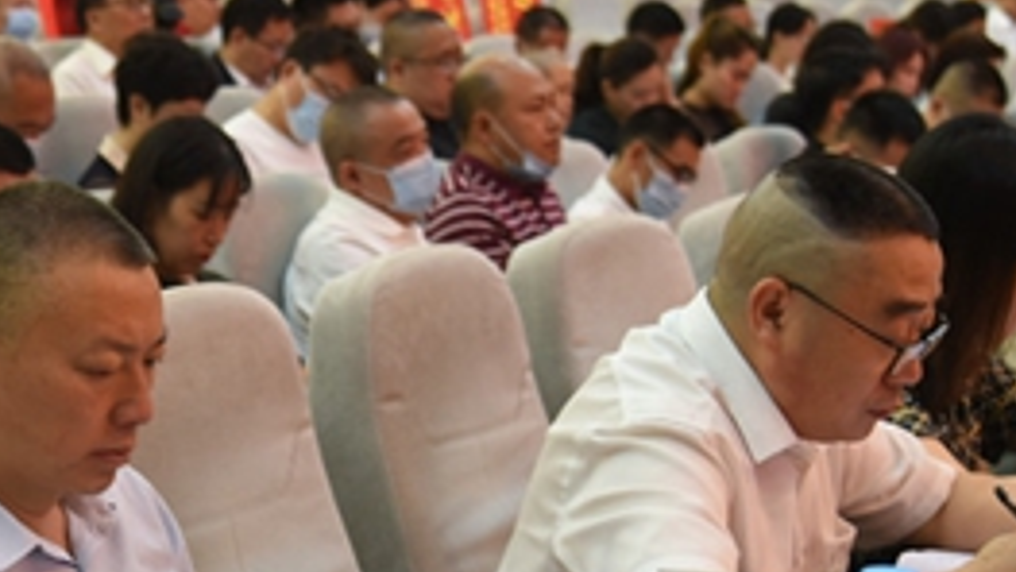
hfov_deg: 21.7
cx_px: 170
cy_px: 443
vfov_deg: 12.4
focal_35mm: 97
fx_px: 2613
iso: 720
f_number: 4
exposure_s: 1/40
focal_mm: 38
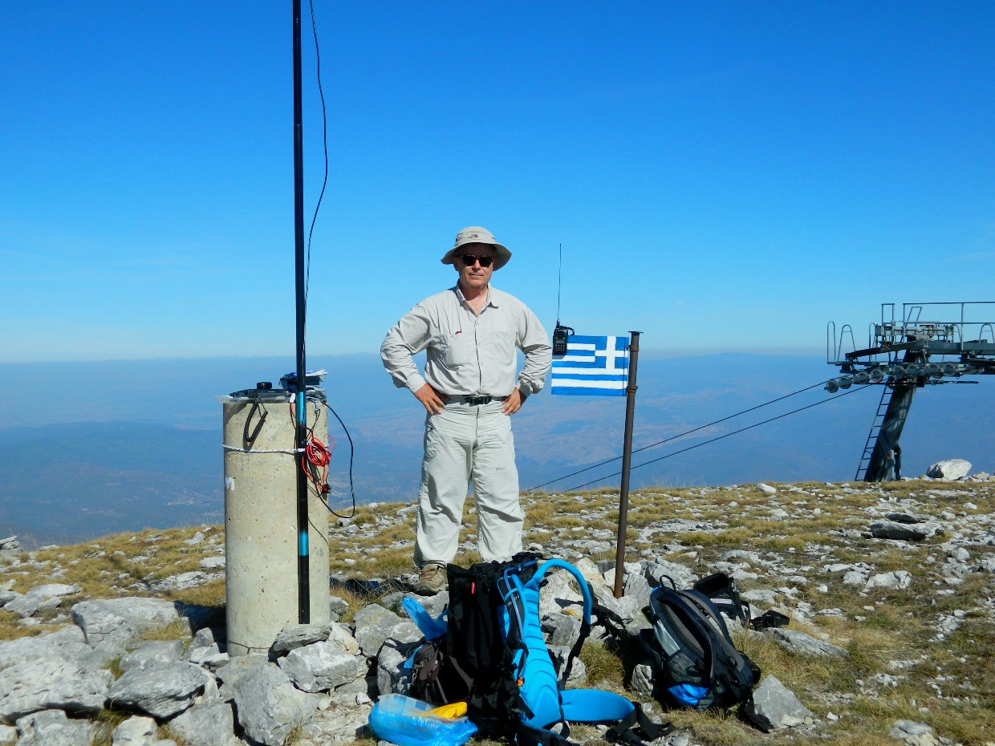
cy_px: 373
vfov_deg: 35.1
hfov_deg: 45.8
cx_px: 498
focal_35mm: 41
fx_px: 1179
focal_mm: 7.3
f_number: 9.8
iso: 80
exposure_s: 1/250
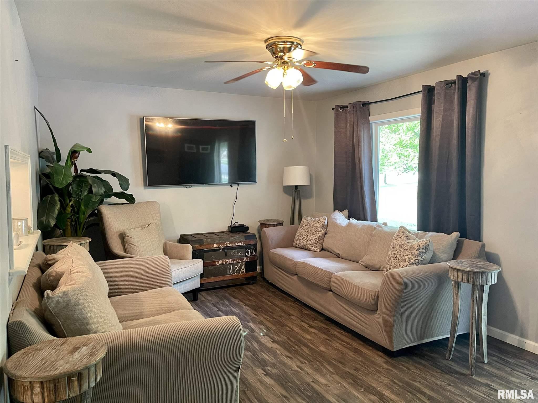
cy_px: 202
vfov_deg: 53.1
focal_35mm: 26
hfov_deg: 67.3
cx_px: 269
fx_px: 404
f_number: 1.6
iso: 320
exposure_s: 1/60
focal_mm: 5.1
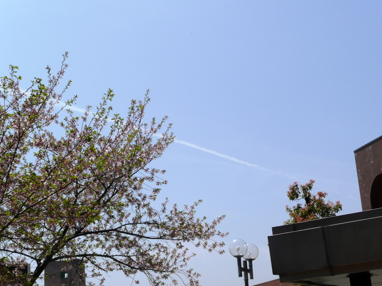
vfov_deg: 23.7
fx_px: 684
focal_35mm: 62
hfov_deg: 31.2
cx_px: 191
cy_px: 143
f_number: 10
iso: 100
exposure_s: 1/250
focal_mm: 10.2
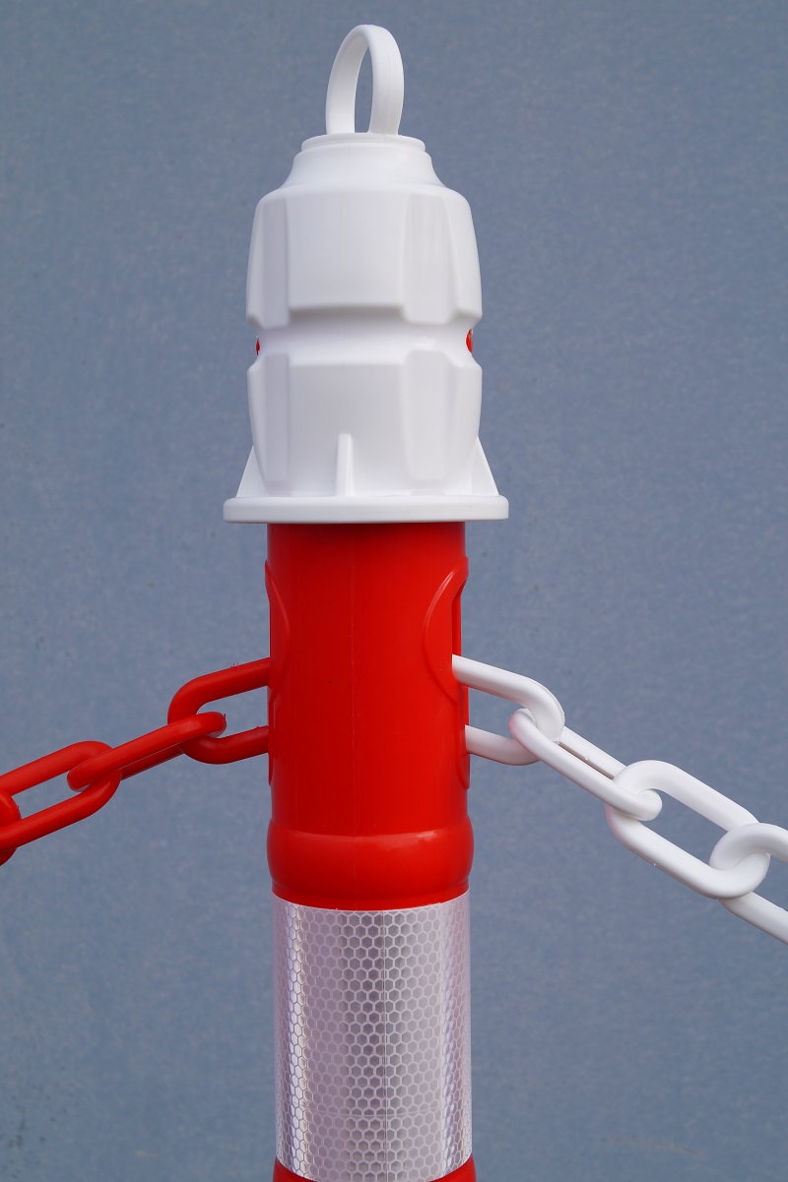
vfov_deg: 37.9
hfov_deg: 25.7
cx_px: 394
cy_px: 591
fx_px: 1725
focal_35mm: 52
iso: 100
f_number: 10
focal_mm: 35
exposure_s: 1/125
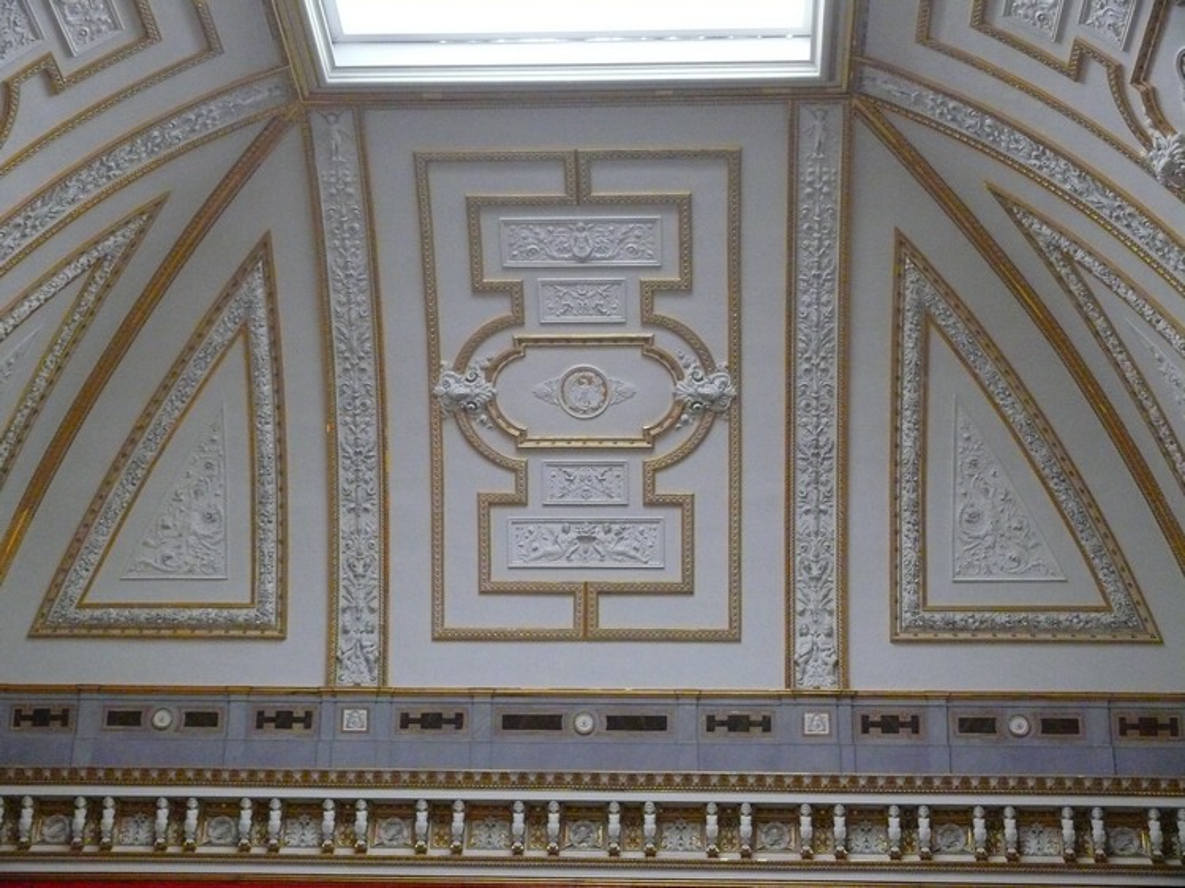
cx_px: 592
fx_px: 2019
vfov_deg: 24.8
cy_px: 444
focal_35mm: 59
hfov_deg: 32.7
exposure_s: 1/125
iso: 800
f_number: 3.2
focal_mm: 12.5
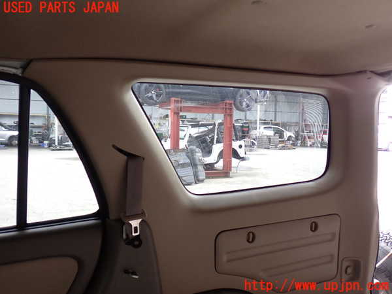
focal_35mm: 32
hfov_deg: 56.8
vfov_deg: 44.2
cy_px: 147
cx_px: 196
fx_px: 362
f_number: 2.4
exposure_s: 1/50
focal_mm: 5.79
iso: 200
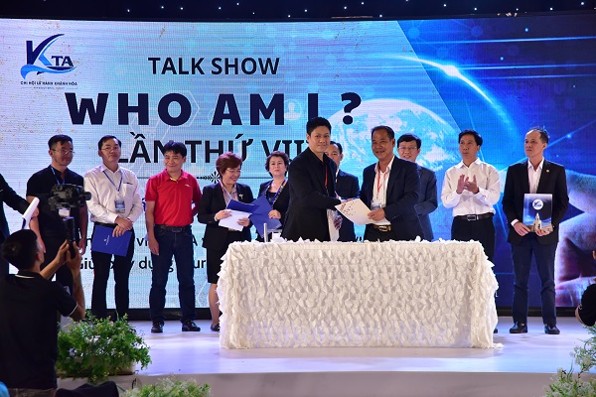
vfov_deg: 14.0
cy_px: 198
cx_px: 298
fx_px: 1622
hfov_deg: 20.8
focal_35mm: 98
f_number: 8
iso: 1600
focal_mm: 98
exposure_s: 1/160
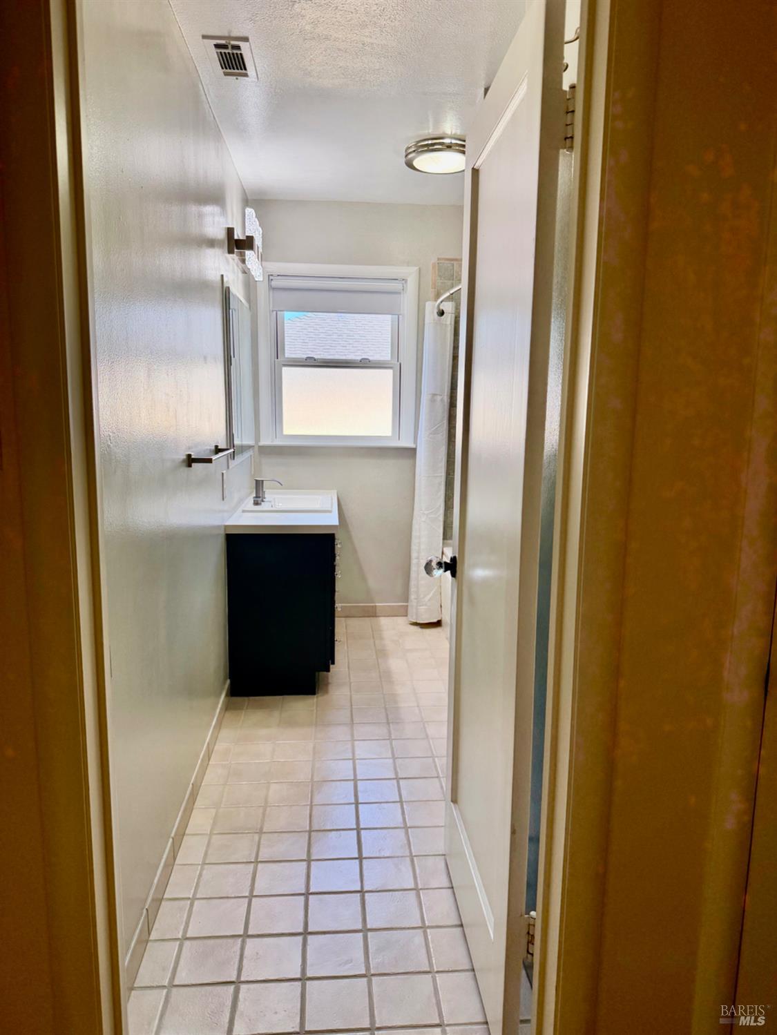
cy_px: 518
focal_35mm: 24
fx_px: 718
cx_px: 388
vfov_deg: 71.6
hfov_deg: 56.8
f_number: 1.78
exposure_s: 1/203
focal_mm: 6.76
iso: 125
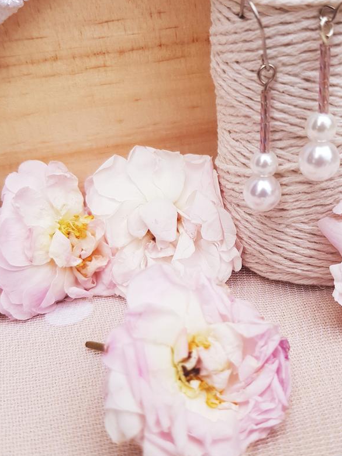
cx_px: 219
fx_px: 527
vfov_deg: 46.8
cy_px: 233
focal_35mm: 40
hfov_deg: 35.7
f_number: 1.7
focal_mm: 4.2
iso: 40
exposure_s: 1/990
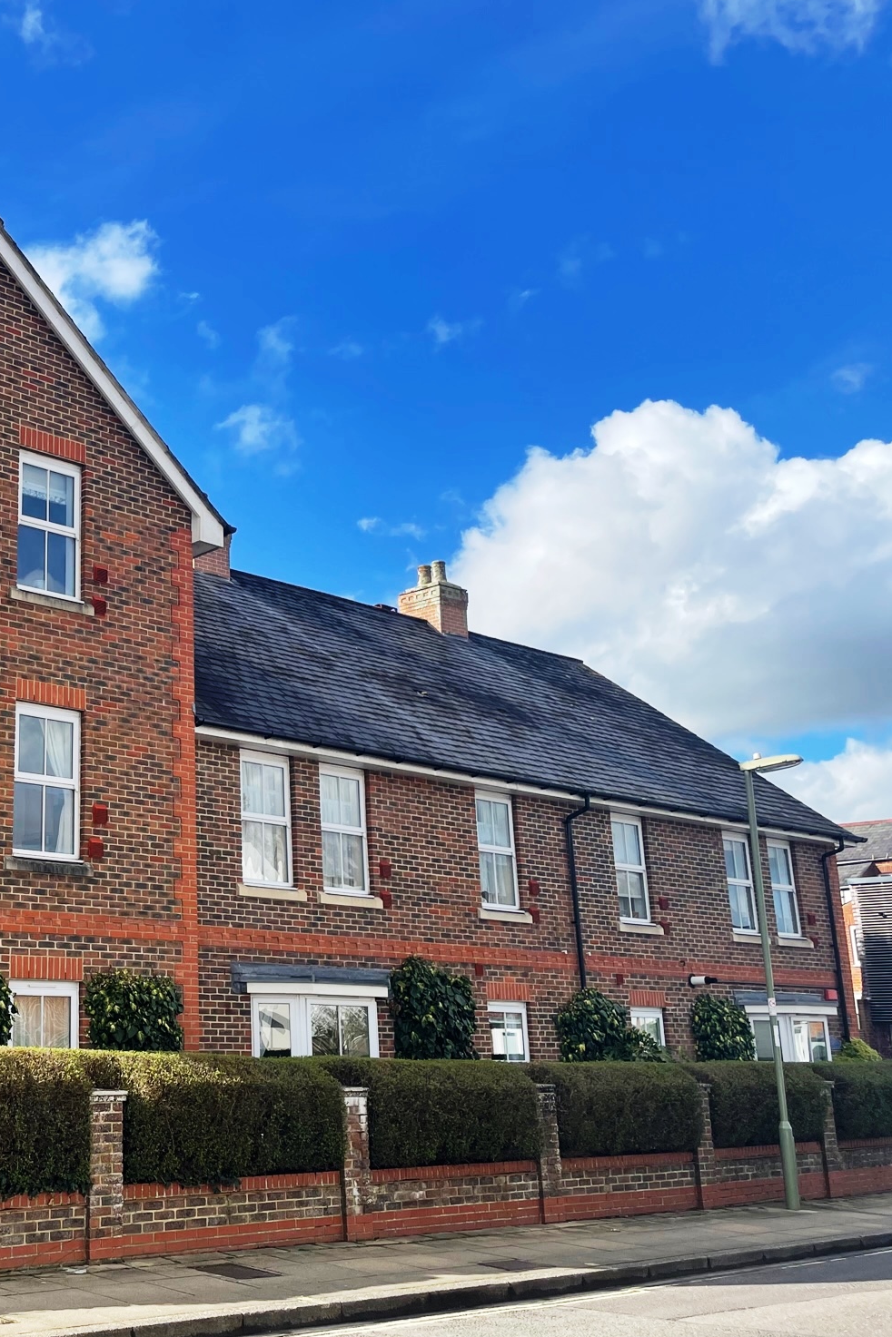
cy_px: 672
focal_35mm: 37
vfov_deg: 51.9
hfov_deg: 33.8
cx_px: 68
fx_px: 1375
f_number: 1.6
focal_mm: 4.2
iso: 32
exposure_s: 1/2353
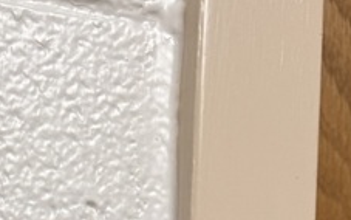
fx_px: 1100
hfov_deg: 17.8
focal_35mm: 115
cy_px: 765
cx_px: 19
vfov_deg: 8.4
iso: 200
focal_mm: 6.76
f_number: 1.78
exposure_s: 1/120
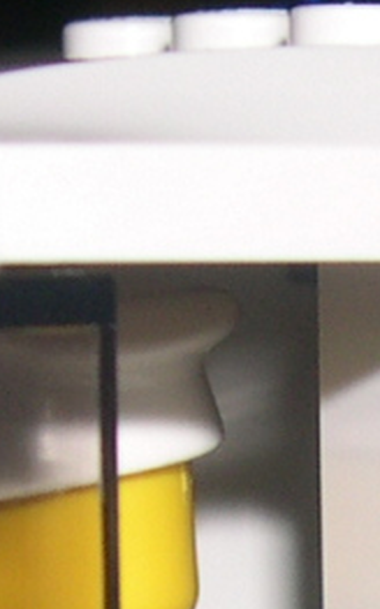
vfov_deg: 8.4
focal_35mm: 245
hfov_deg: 5.3
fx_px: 4066
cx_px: 575
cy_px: 873
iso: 100
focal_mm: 8
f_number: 7.6
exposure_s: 1/60
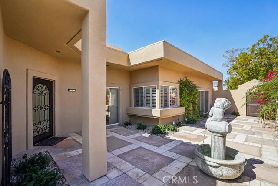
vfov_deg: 73.8
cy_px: 93
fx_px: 124
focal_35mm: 16
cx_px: 139
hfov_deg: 96.7
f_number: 16
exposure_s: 1/1500
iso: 3200
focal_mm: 16
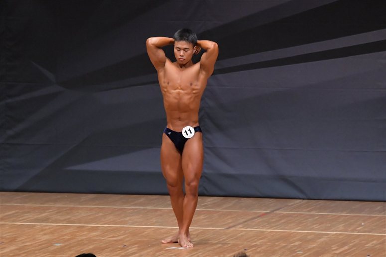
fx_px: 3054
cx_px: 193
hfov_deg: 7.2
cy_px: 128
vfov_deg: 4.8
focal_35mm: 285
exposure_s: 1/400
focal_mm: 190
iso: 6400
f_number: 5.6
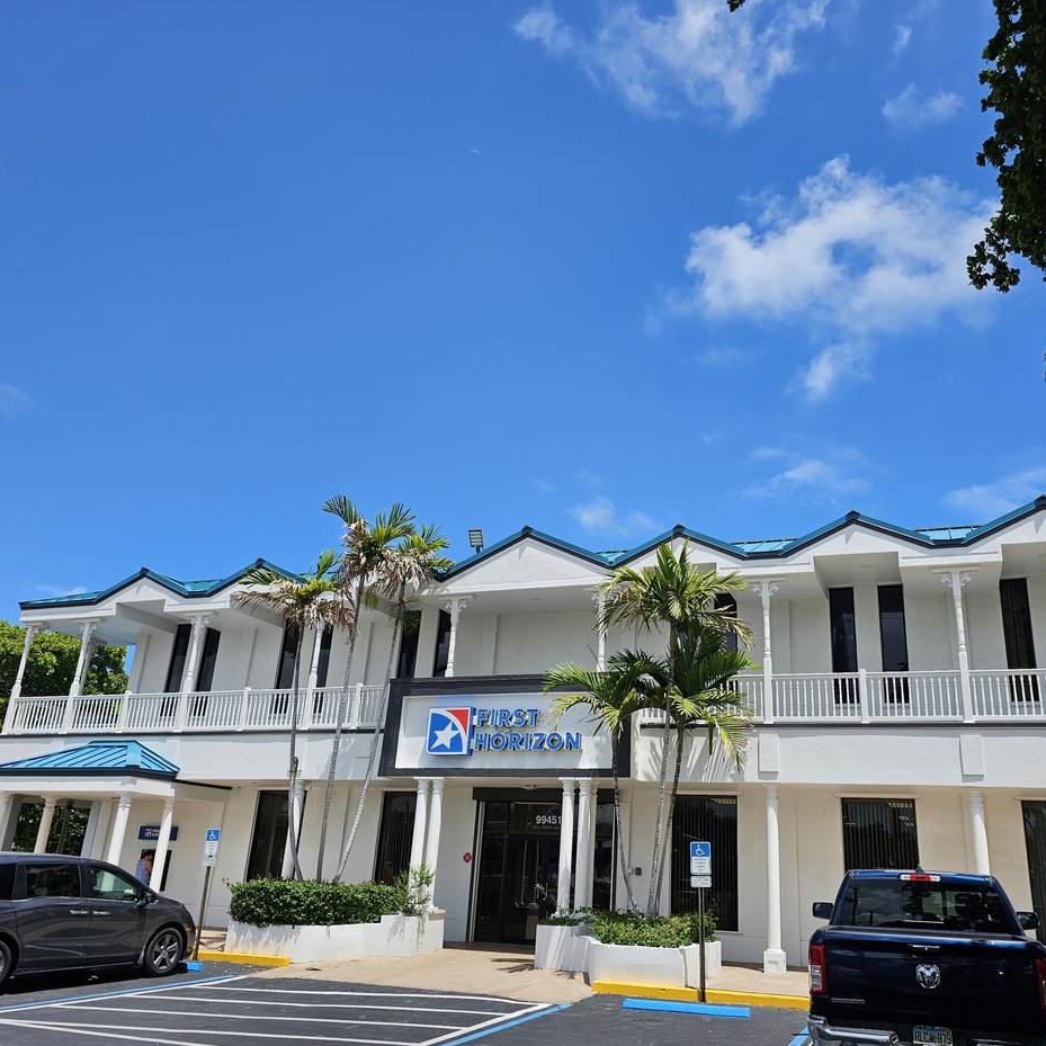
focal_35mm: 28
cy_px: 518
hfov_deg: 57.1
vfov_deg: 57.3
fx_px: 957
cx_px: 591
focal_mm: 6.3
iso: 10
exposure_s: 1/914
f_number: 1.7
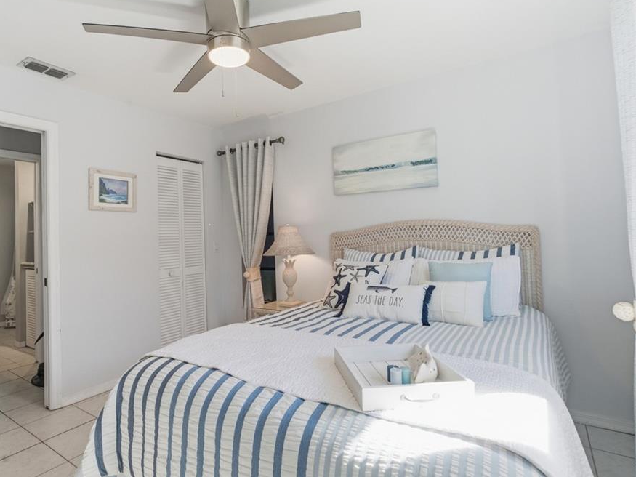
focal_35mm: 18
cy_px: 238
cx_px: 278
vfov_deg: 71.6
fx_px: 331
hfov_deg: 87.3
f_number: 9
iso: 400
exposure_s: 1/250
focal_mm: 16
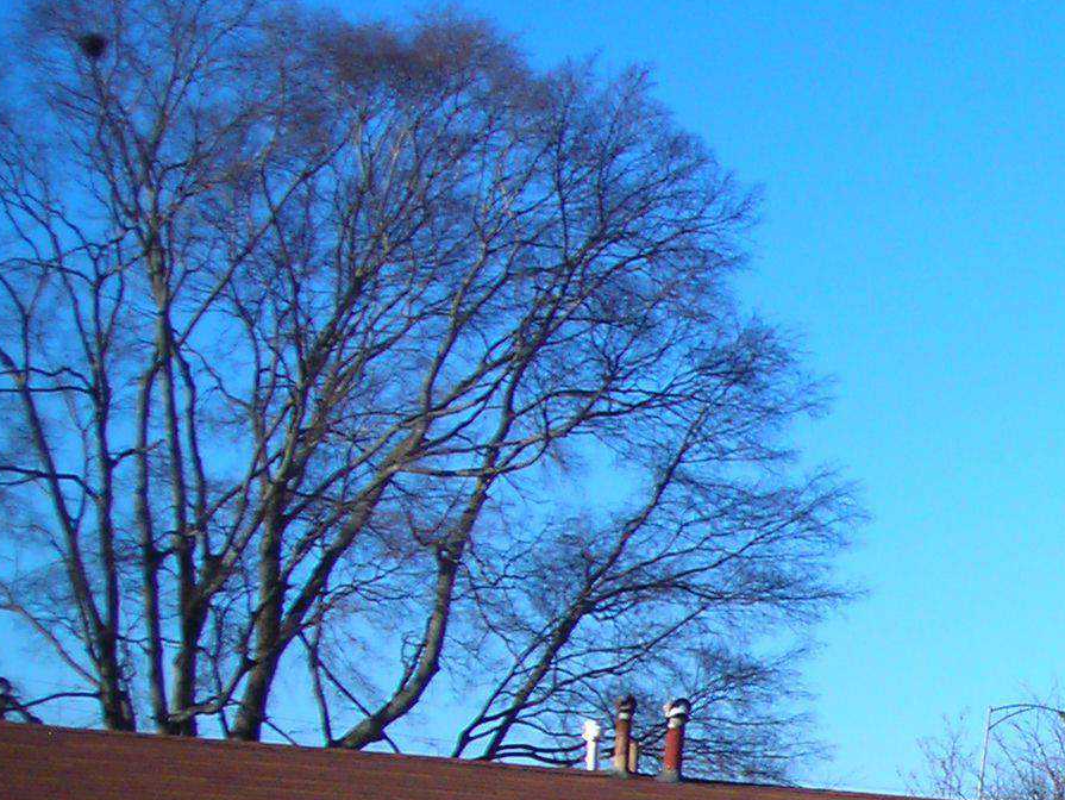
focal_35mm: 110
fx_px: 3386
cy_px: 976
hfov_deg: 16.5
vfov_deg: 13.1
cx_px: 1533
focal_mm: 6.3
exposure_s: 1/131
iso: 50
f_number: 6.4
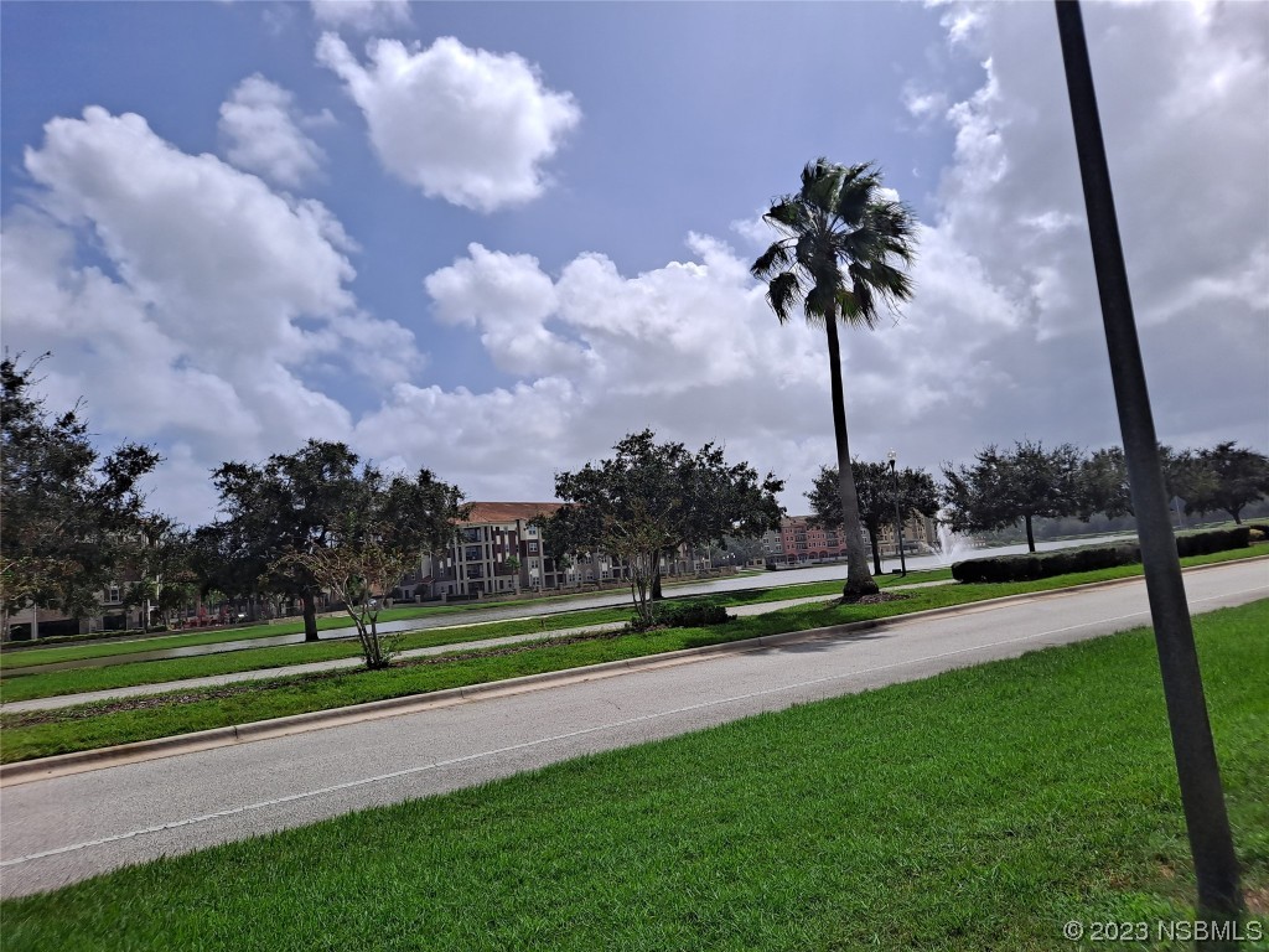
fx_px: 916
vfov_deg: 54.9
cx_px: 634
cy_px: 476
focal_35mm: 25
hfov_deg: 69.4
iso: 32
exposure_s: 1/2967
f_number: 2
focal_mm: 4.6
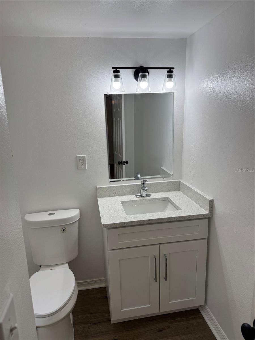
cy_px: 170
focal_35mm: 24
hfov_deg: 56.8
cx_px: 128
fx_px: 236
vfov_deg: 71.6
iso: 64
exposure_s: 1/244
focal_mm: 6.76
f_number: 1.78
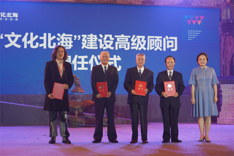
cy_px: 78
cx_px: 117
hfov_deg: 36.3
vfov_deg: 24.6
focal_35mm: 55
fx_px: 357
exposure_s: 1/160
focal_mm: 55
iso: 500
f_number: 4
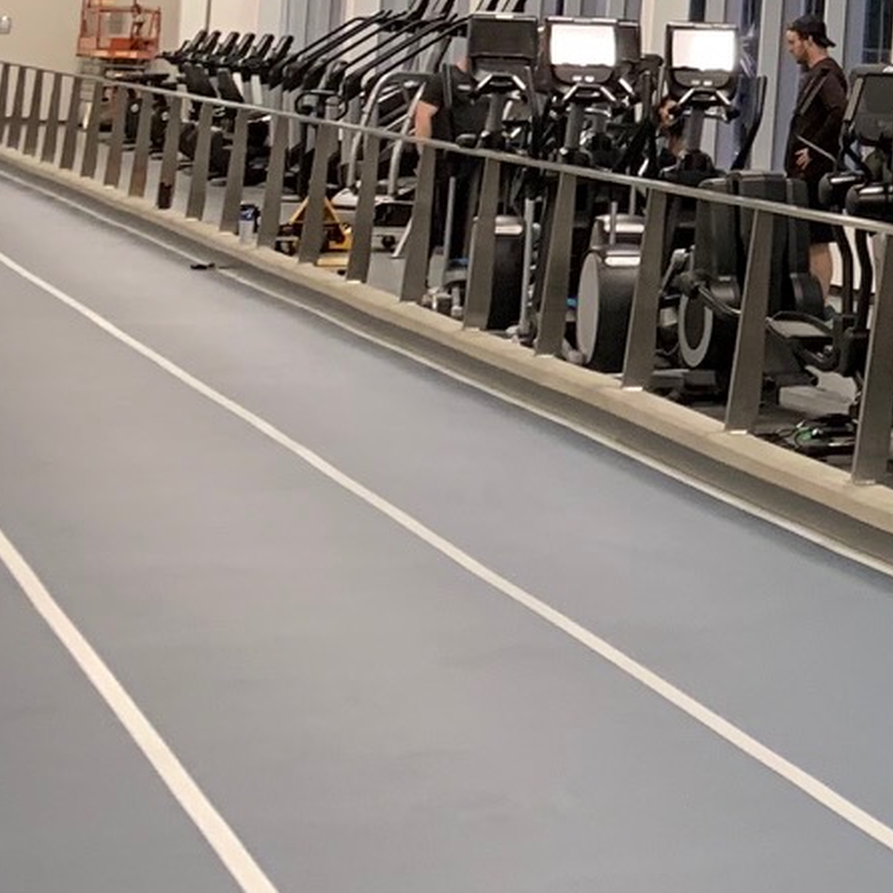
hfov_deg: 13.8
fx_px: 3035
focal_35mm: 104
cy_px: -82
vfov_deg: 16.3
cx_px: 1882
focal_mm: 4.25
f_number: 1.8
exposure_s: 1/60
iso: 125
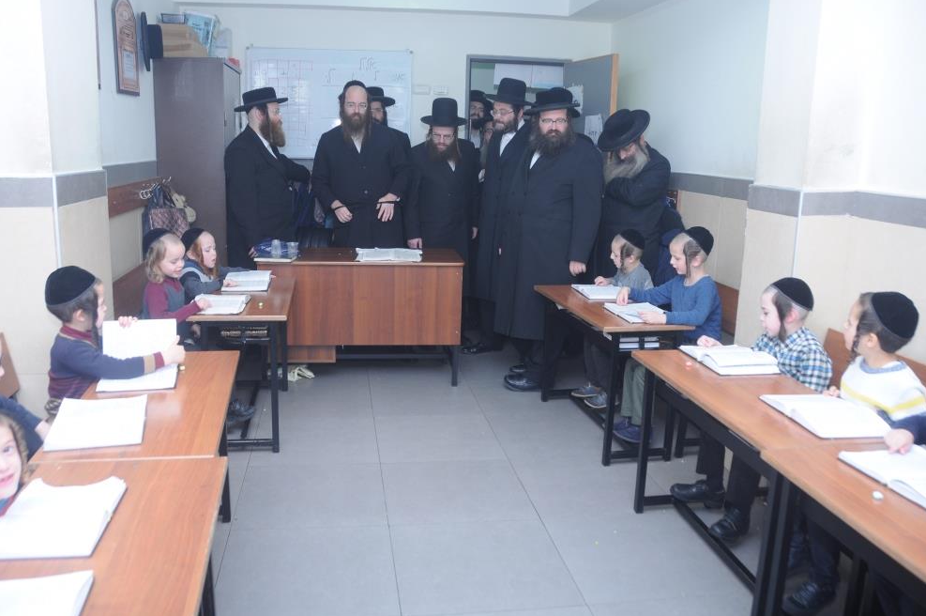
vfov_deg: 46.3
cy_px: 300
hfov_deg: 65.5
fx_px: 719
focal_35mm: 28
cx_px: 448
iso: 320
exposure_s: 1/200
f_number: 4.5
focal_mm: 18
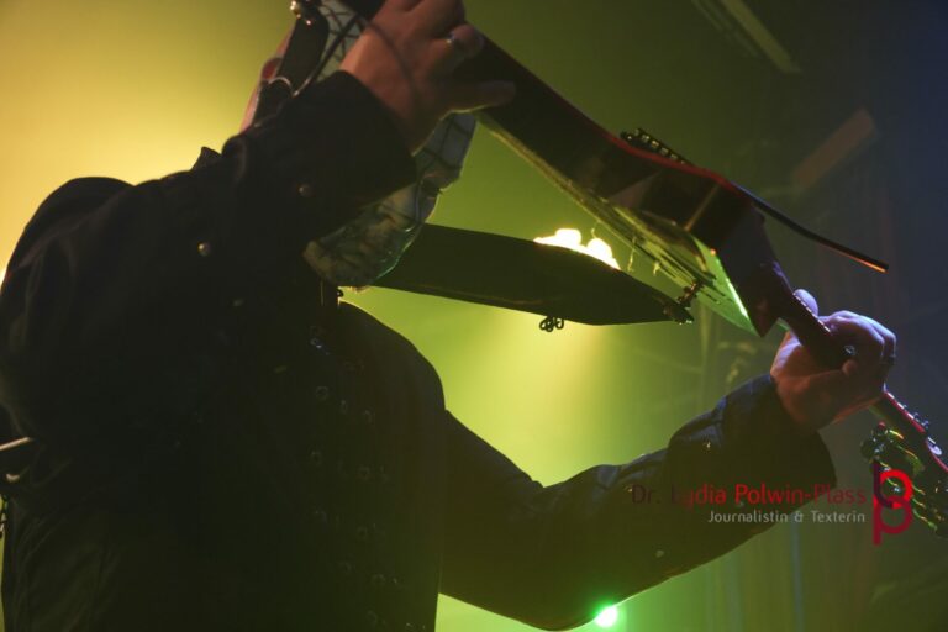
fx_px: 2725
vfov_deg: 13.2
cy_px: 316
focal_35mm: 104
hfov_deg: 19.7
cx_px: 474
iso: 1600
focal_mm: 69
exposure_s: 1/125
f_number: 5
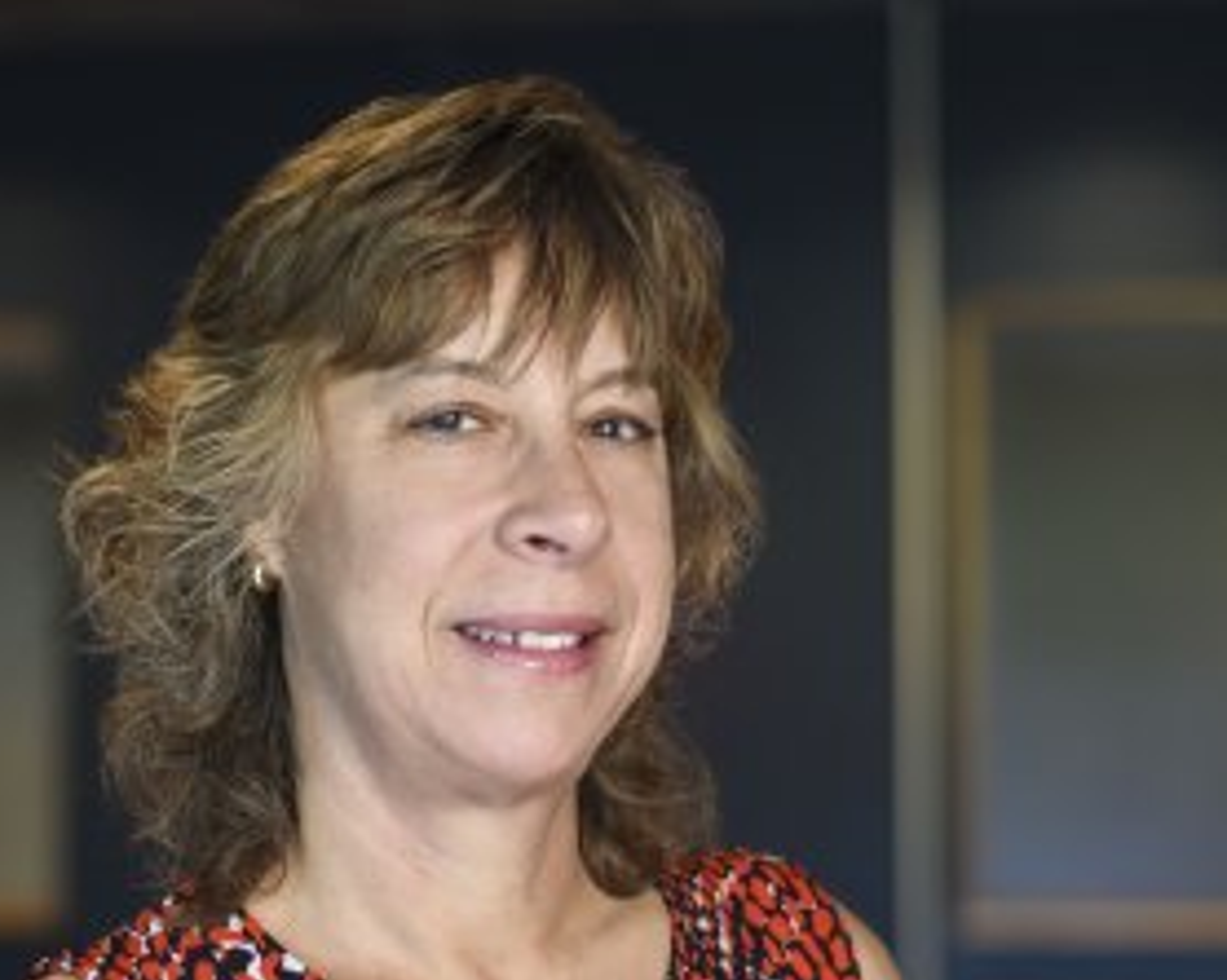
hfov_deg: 23.5
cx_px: 477
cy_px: 702
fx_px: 2939
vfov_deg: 18.8
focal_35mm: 81
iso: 400
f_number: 2
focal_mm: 50
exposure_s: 1/100
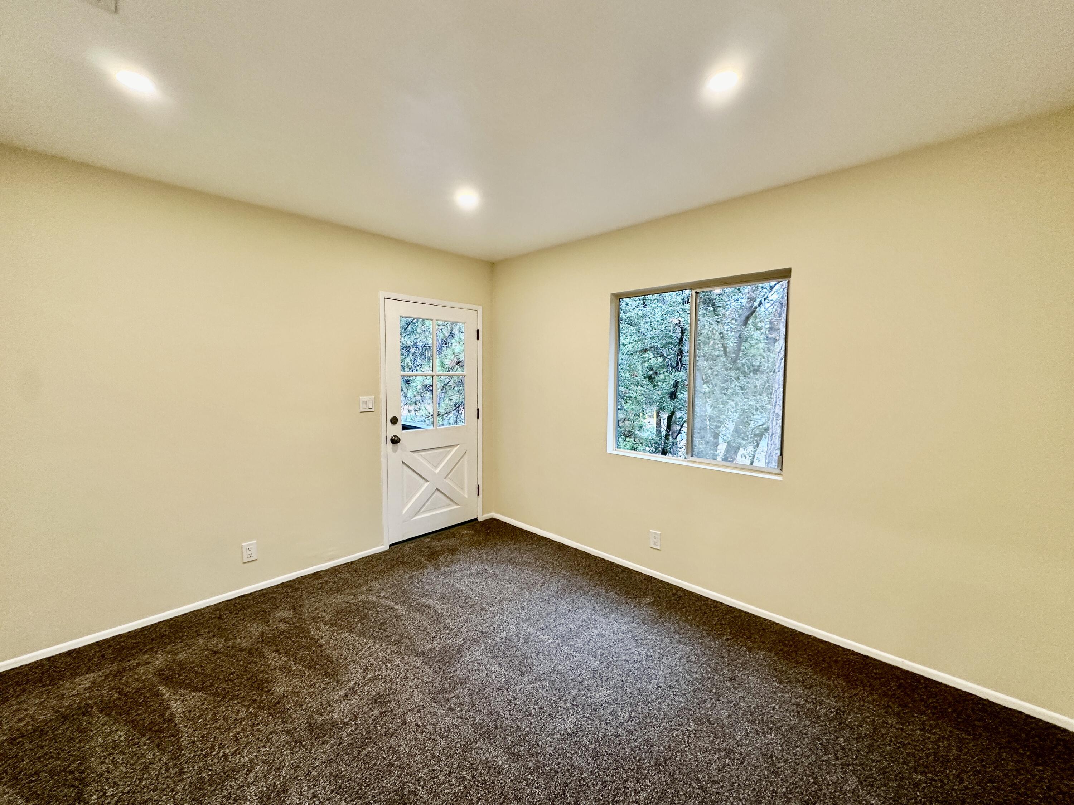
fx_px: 434
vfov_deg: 85.7
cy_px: 402
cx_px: 537
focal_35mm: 14
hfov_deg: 102.1
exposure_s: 1/60
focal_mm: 2.22
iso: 200
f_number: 2.2
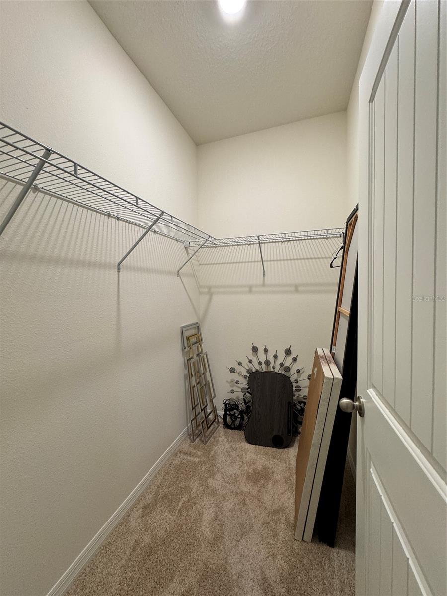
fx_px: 241
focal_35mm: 14
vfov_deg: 102.1
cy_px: 298
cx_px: 224
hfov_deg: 85.7
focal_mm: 2.22
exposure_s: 1/60
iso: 160
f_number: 2.2
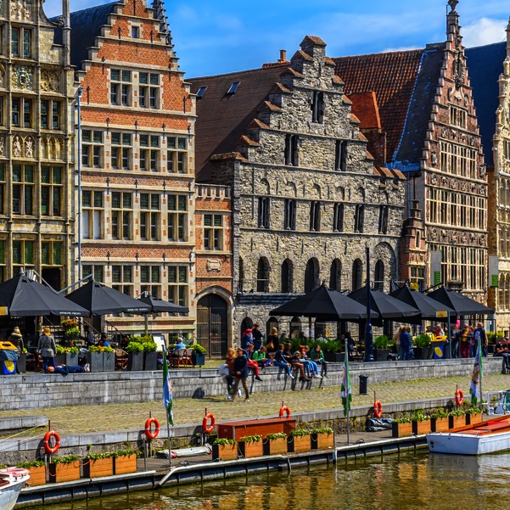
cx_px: -115
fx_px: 1367
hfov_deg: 19.8
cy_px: 142
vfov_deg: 21.0
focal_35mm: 82
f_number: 11
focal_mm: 29
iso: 100
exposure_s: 1/250
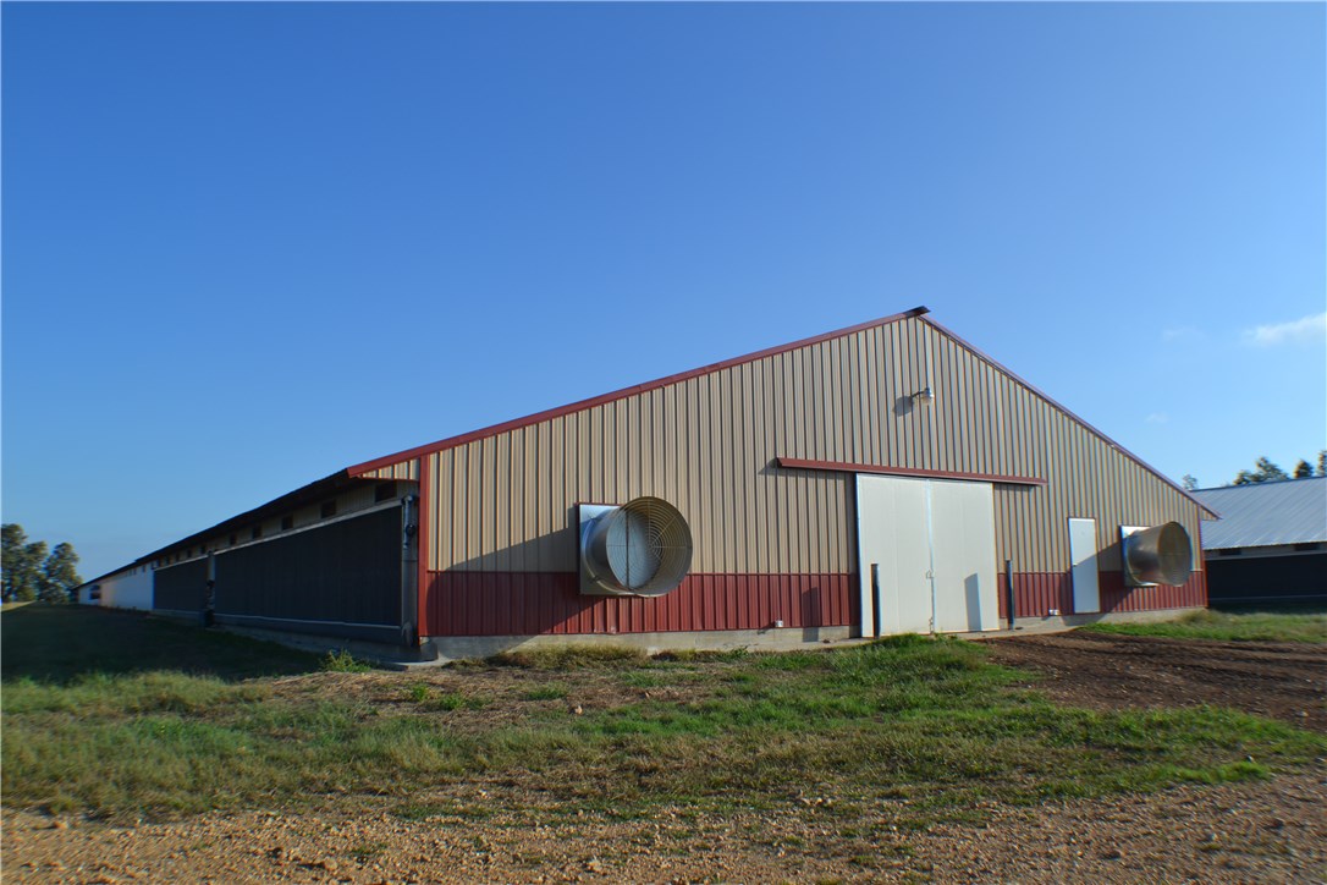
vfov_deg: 36.9
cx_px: 664
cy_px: 442
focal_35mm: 36
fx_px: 1327
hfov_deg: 53.1
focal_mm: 24
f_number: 8
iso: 100
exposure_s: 1/250
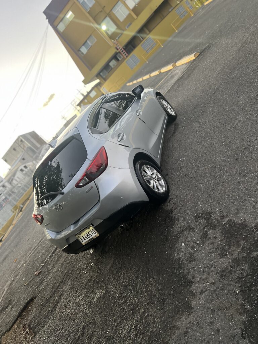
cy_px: 172
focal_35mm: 26
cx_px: 129
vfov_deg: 67.3
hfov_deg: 53.1
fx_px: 258
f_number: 1.5
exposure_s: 1/60
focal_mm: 5.7
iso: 400
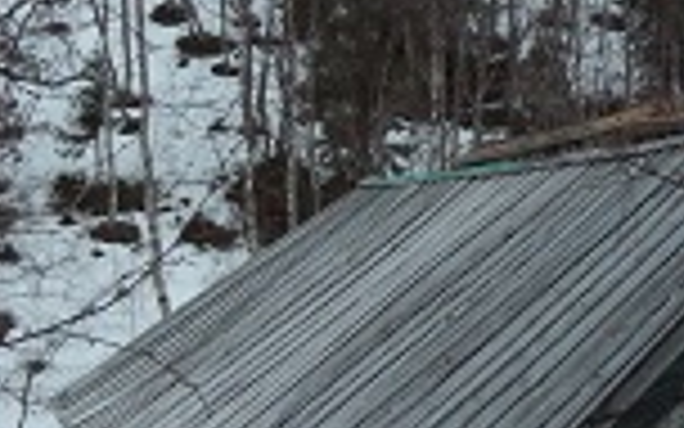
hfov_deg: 23.3
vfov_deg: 15.3
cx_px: 695
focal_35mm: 85
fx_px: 1585
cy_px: 284
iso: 400
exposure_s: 1/13
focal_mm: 4.5
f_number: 3.4
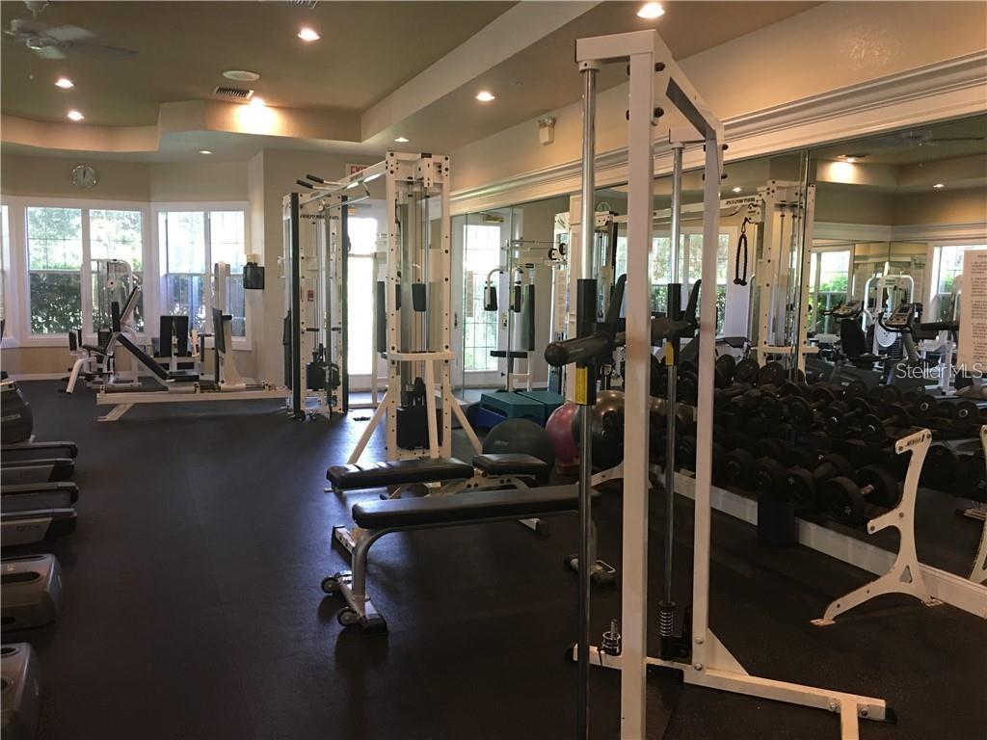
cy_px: 370
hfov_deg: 61.7
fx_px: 827
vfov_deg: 48.2
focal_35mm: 29
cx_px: 494
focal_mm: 4.15
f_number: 2.2
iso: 64
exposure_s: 1/15
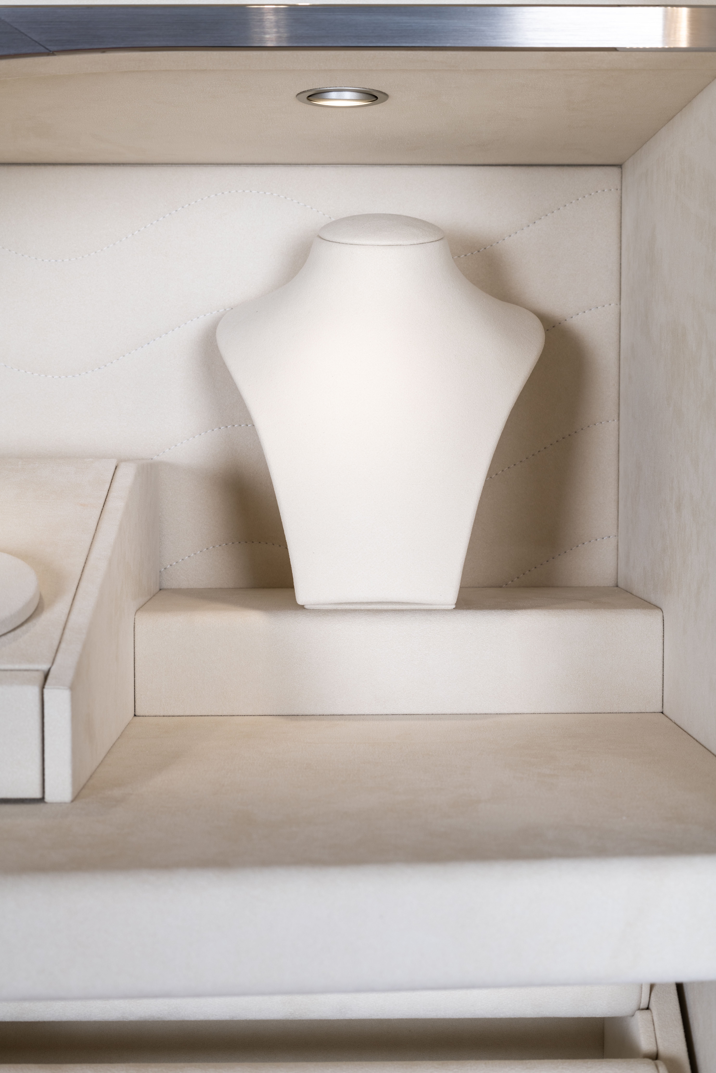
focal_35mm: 50
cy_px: 536
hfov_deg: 27.0
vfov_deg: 39.6
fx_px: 1492
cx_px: 358
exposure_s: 1/200
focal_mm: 50
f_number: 10
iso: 100
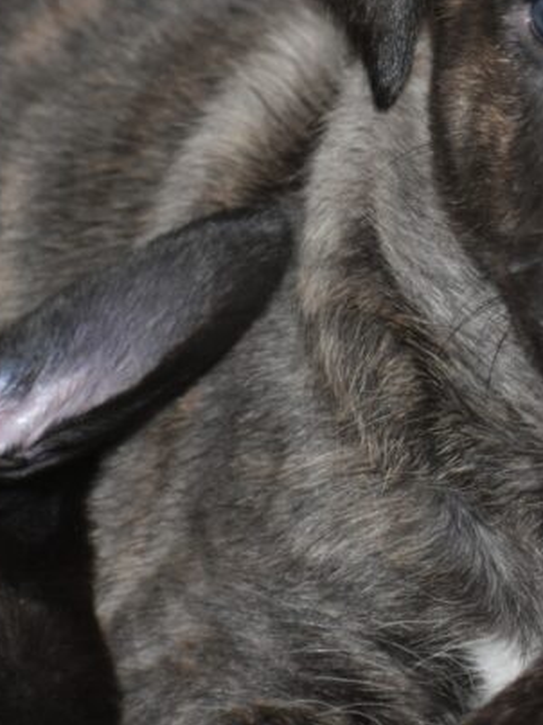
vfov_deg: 5.0
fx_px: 8250
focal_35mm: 394
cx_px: 687
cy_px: 119
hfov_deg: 3.8
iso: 800
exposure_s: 1/60
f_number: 4.8
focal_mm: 105
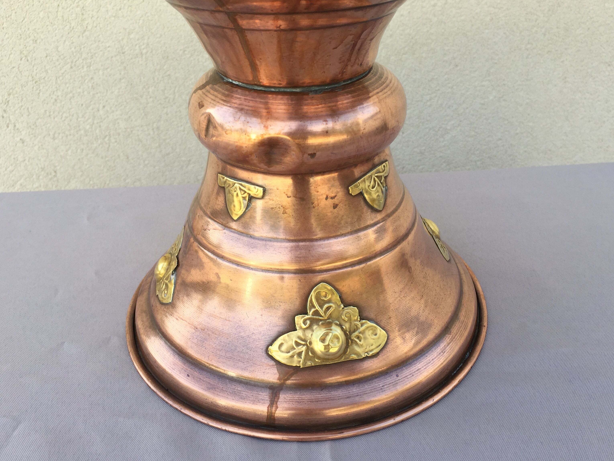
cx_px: 312
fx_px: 550
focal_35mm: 31
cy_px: 227
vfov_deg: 45.4
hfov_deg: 58.3
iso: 32
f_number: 2.2
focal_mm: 4.15
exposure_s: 1/425
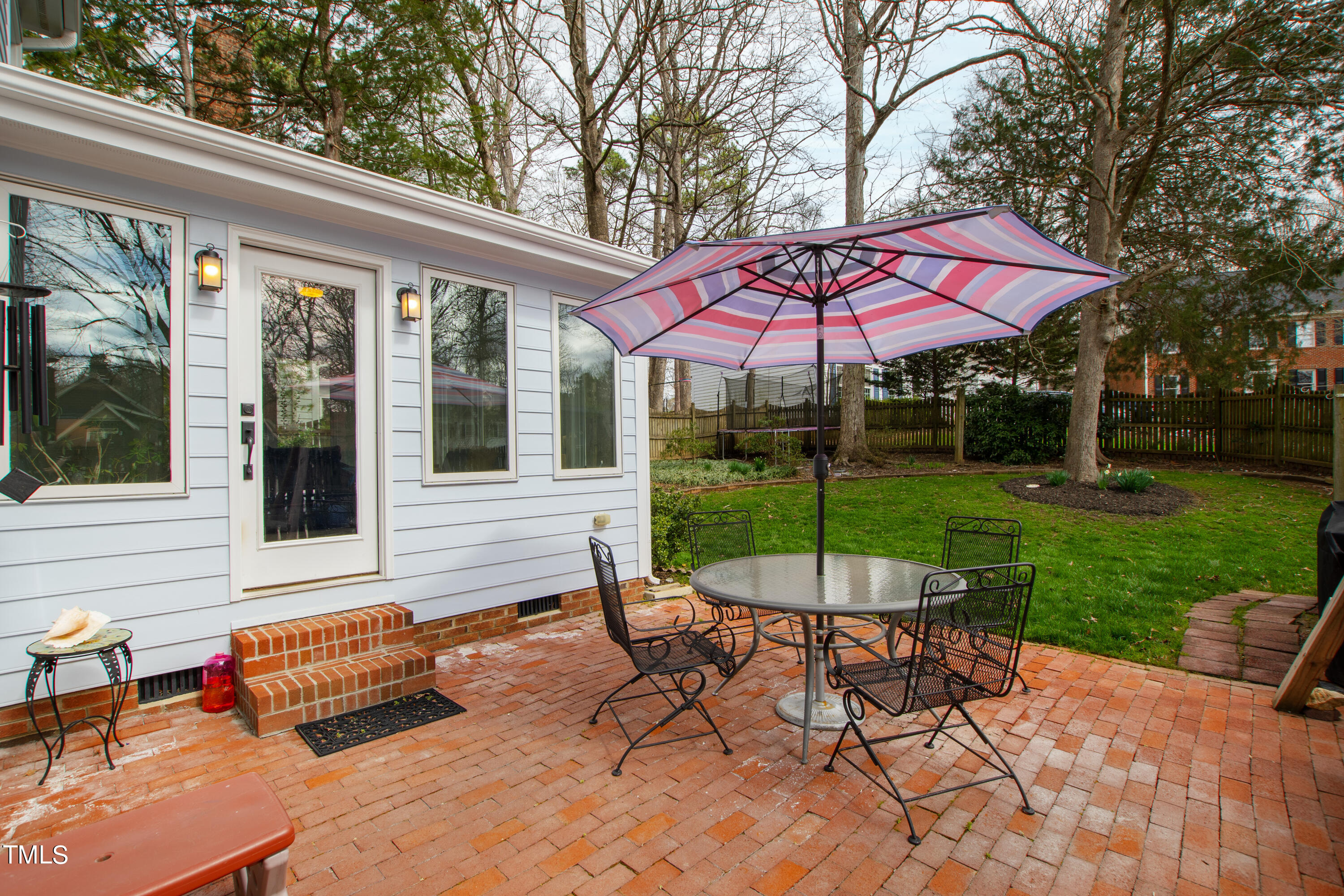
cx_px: 672
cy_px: 448
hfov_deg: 100.4
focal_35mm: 15
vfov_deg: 77.3
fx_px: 560
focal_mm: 10
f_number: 8
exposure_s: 1/60
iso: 100
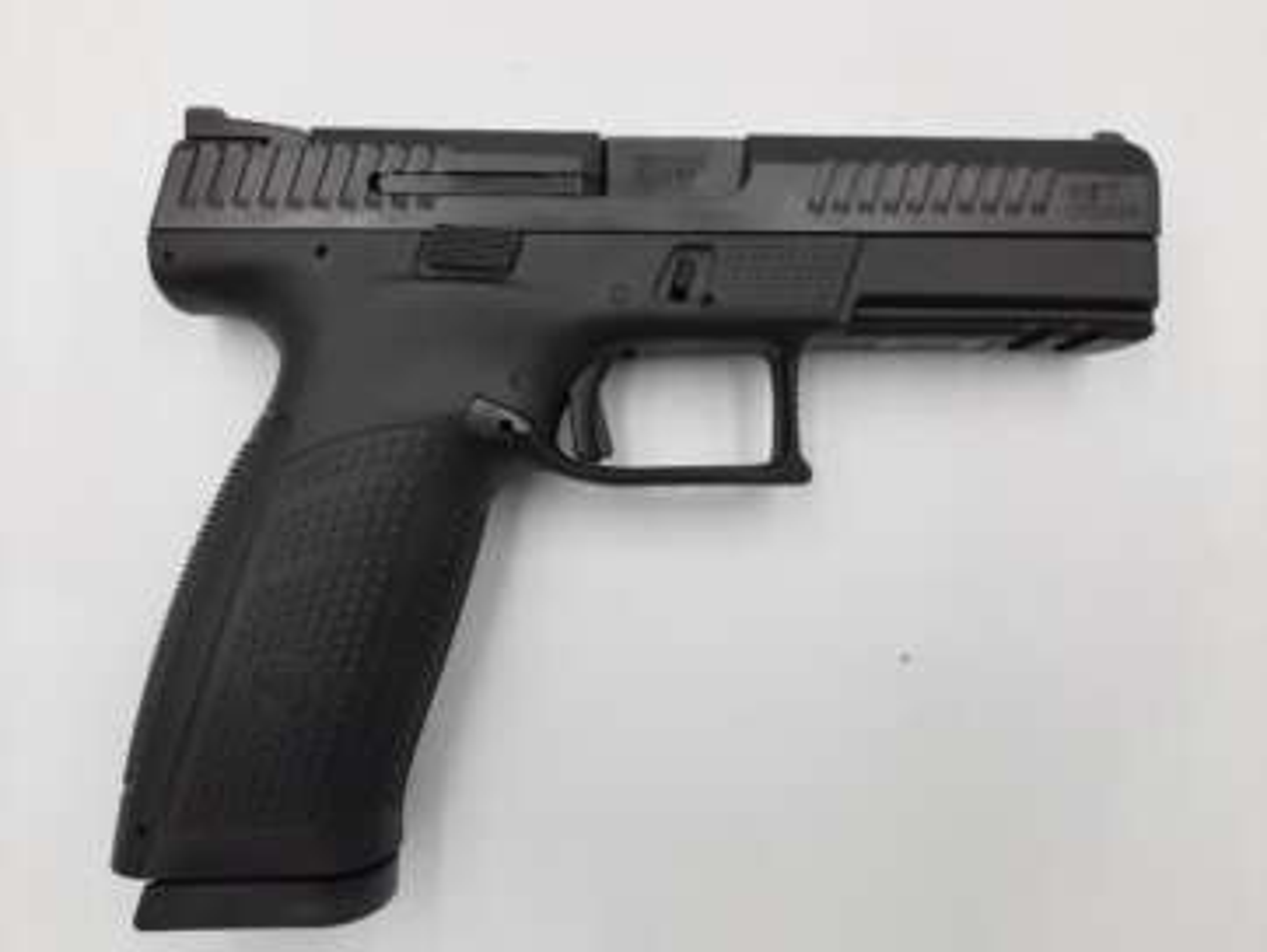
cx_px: 634
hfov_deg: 69.4
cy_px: 476
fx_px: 916
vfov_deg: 54.9
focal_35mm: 25
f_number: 2
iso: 40
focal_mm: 4.6
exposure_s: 1/111
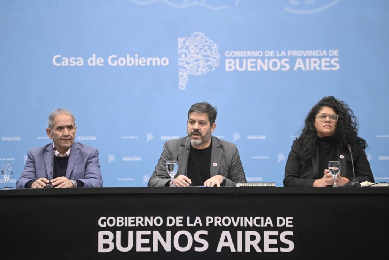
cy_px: 130
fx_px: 1189
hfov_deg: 18.6
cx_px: 194
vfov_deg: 12.5
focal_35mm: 110
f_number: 2.8
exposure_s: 1/400
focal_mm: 110
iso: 3200
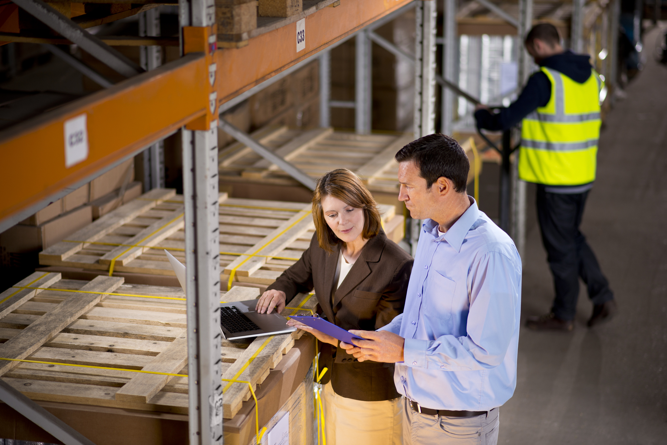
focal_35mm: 85
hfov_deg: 23.9
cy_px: 222
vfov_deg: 16.1
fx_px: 1575
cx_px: 334
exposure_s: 1/80
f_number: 2
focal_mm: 85
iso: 125
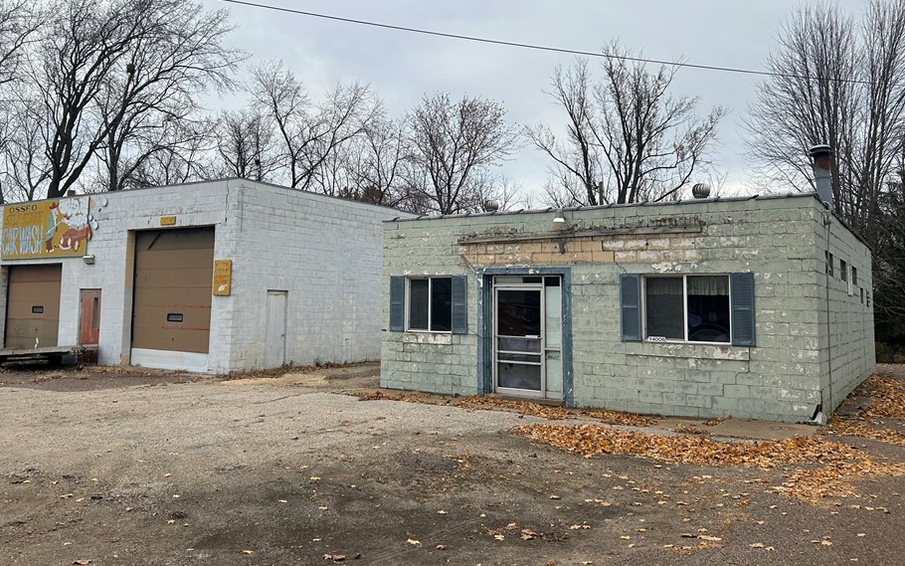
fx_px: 765
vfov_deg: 40.5
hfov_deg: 61.2
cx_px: 421
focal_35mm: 31
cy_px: 239
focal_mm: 5.7
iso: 50
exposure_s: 1/758
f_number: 1.5
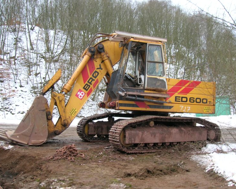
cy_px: 93
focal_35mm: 36
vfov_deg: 41.2
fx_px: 252
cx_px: 125
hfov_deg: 50.2
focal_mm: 5.7
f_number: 4.9
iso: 50
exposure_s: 1/39.3
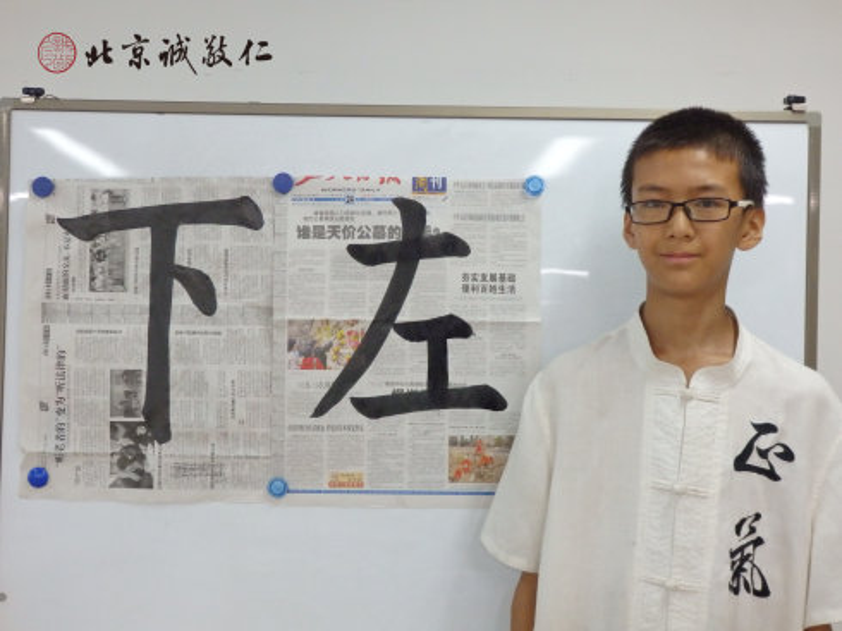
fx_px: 972
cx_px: 421
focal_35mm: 40
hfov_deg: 46.8
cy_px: 316
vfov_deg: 35.9
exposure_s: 1/80
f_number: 3.7
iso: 800
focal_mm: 7.3
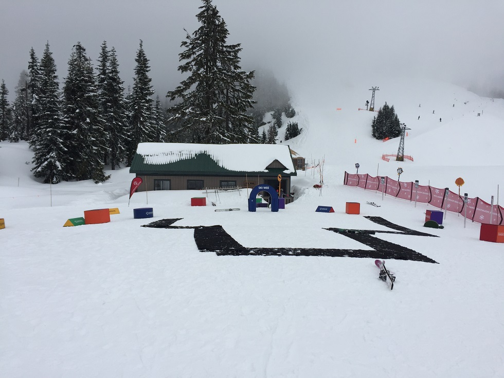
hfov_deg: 61.7
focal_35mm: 29
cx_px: 252
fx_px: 422
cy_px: 189
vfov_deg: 48.2
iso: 32
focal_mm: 4.15
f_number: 2.2
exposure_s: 1/3049
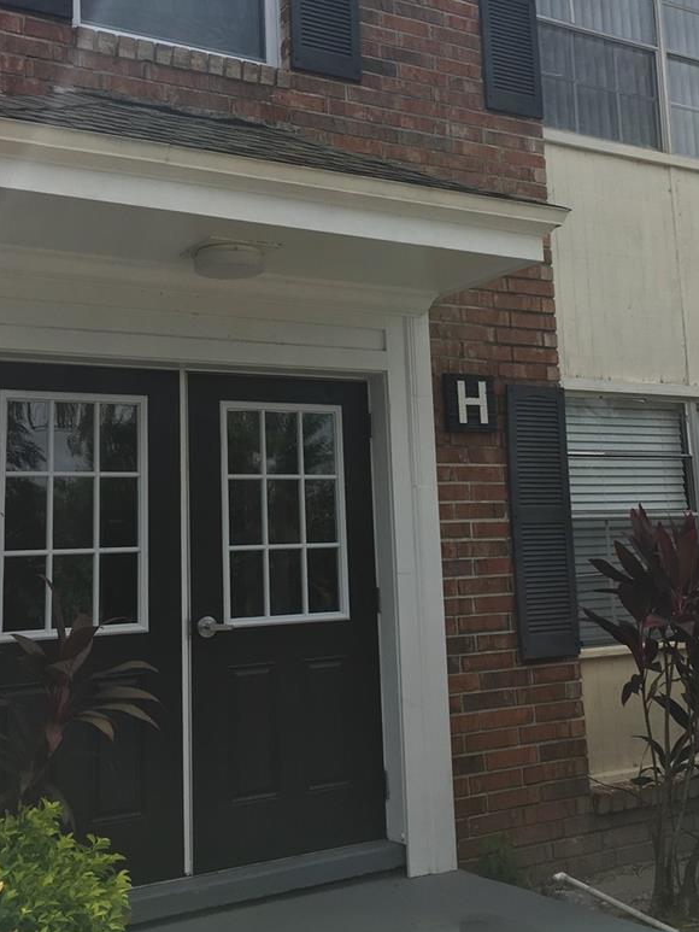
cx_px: 423
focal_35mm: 45
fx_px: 1211
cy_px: 356
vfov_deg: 41.8
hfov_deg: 32.1
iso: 25
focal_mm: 4.15
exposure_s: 1/2079
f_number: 2.2
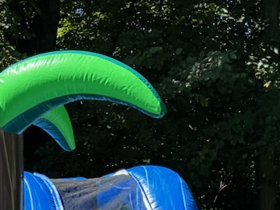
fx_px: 1132
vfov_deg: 9.7
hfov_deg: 13.5
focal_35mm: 140
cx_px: -110
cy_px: 448
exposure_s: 1/1425
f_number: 1.78
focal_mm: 6.76
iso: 80
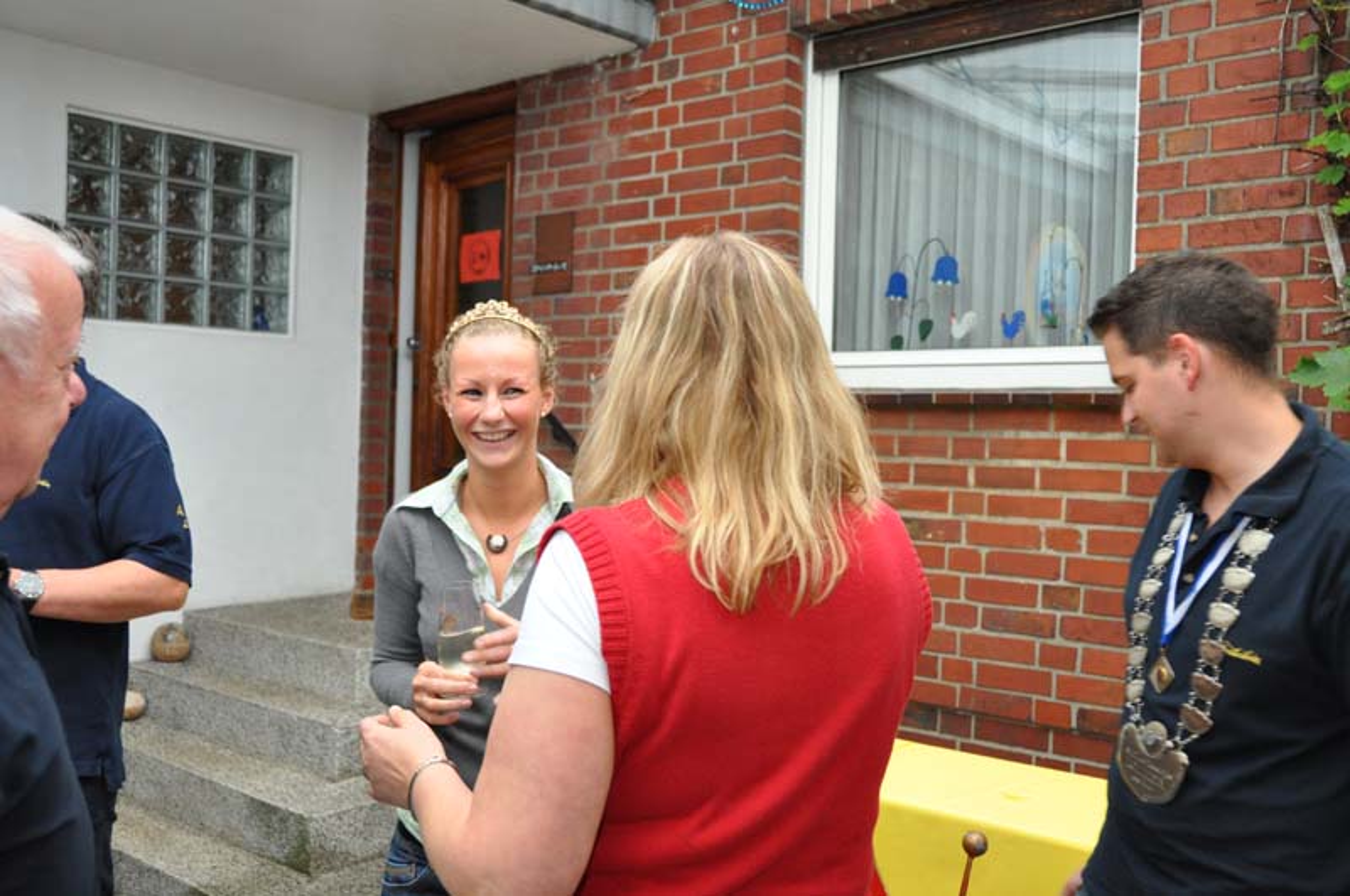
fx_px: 1348
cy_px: 448
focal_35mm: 36
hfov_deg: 53.2
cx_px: 675
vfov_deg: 36.8
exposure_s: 1/60
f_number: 4
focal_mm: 24
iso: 800
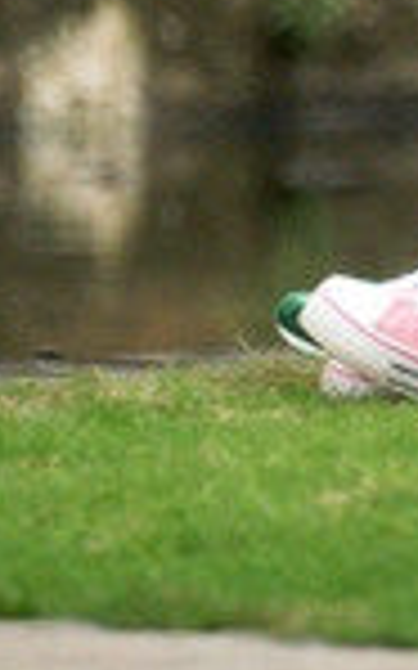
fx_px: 65626
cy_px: -207
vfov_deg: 0.6
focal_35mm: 3597
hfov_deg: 0.4
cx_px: 764
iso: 400
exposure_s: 1/640
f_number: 8
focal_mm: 500
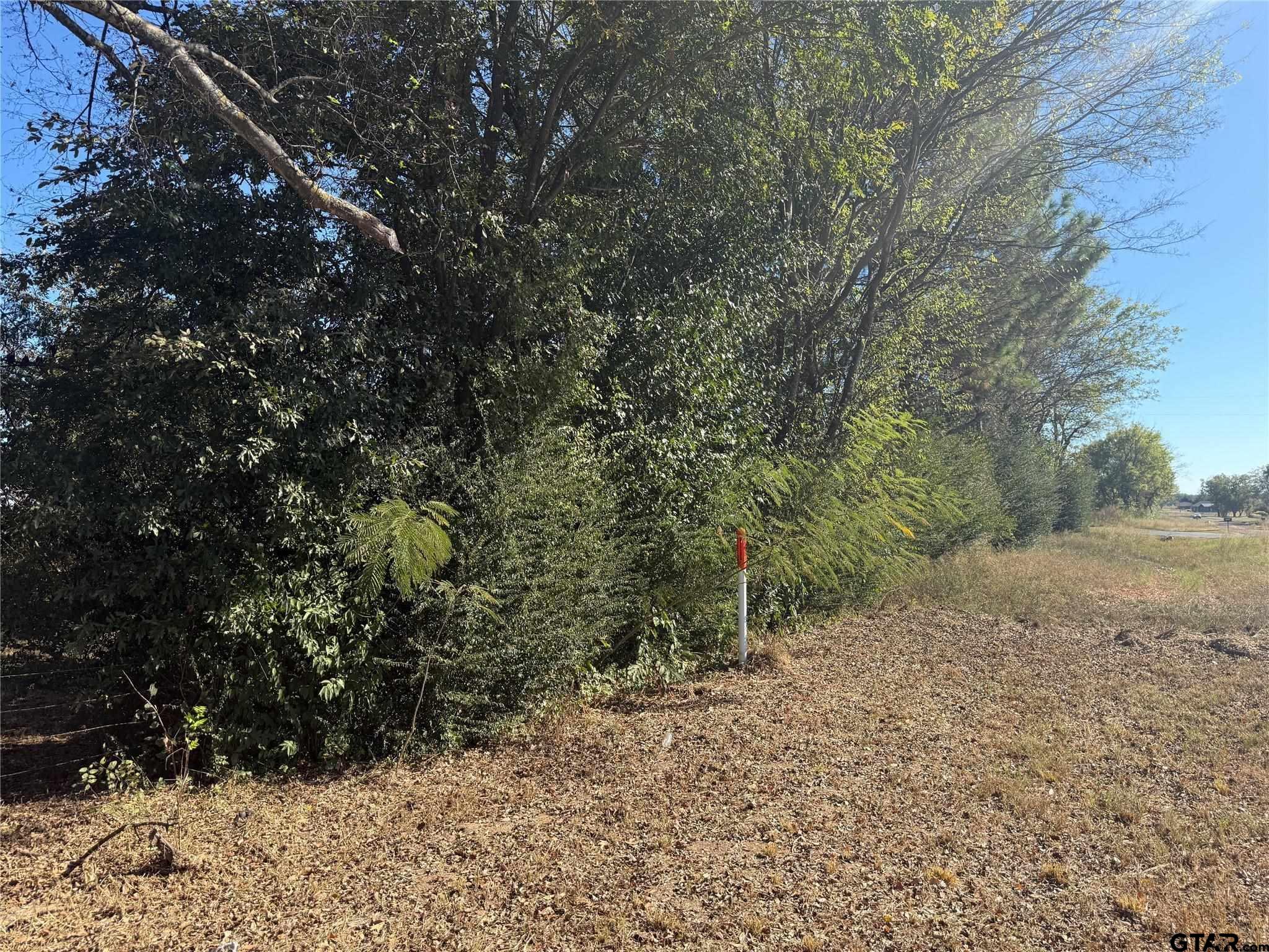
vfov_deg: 56.8
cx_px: 634
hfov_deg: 71.6
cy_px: 476
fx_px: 880
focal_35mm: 24
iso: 100
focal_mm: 6.76
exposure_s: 1/2611
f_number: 1.78
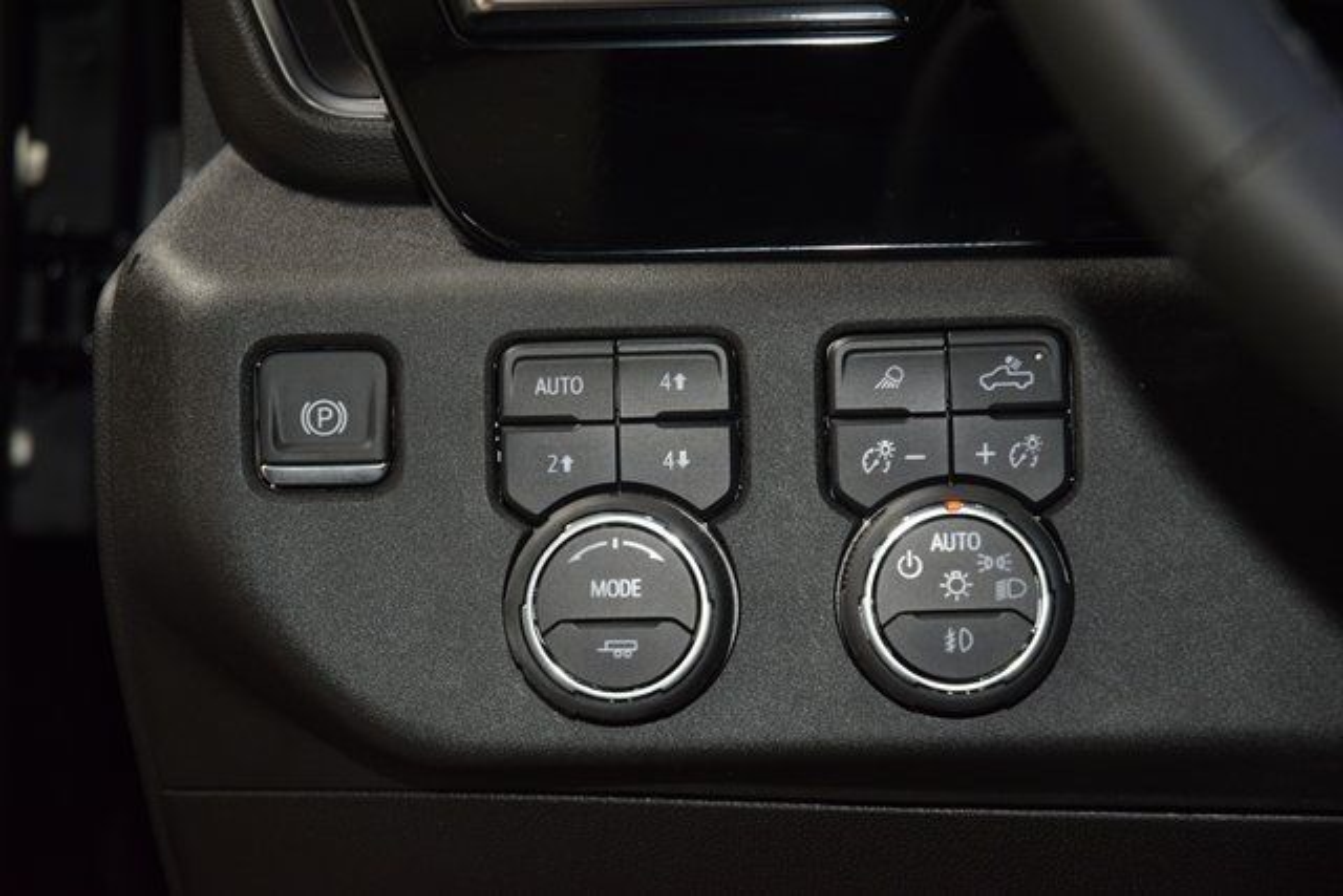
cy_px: 448
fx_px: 3918
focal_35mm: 105
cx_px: 672
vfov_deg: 13.0
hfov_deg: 19.5
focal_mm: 70
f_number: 4.5
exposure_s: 1/40
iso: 1250
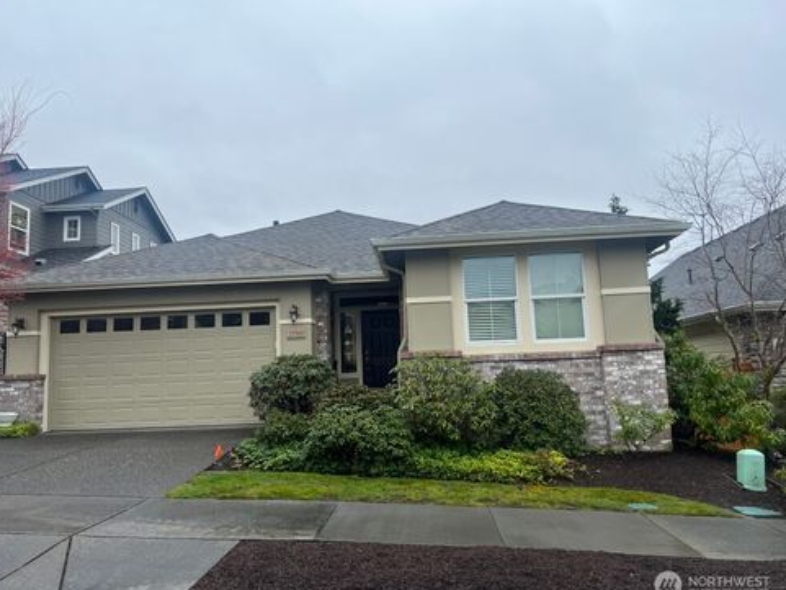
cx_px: 384
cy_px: 302
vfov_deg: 51.4
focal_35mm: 27
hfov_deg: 65.3
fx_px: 613
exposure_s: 1/1280
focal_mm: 5.7
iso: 50
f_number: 1.5
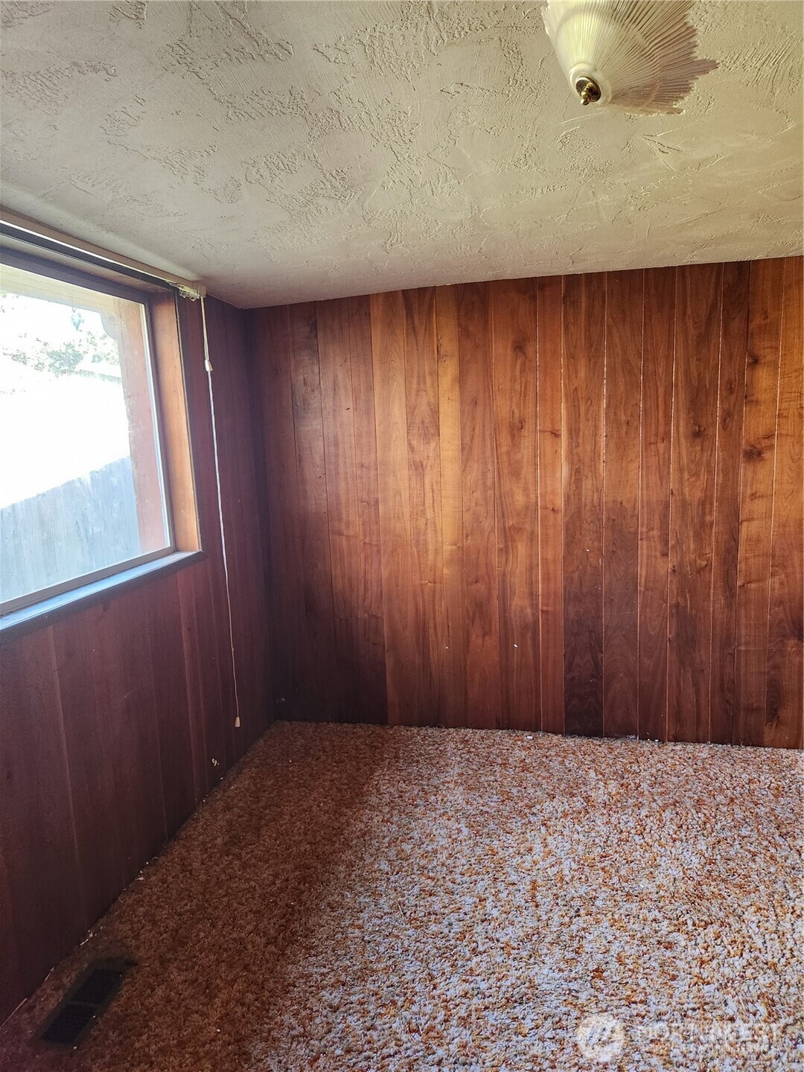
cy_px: 536
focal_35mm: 23
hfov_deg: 58.9
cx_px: 402
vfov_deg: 73.9
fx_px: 712
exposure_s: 1/120
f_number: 1.8
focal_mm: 5.4
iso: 800
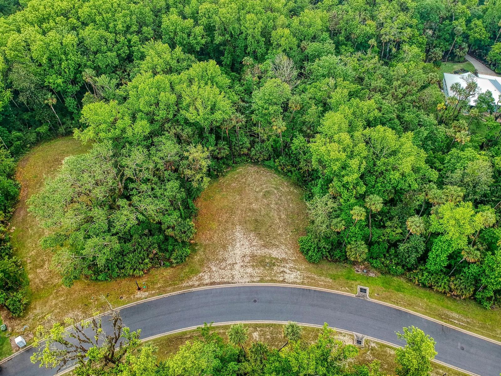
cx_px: 250
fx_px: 362
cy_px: 188
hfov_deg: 69.4
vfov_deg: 54.9
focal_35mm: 25
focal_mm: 4.49
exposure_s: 1/120
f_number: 2.6
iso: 100
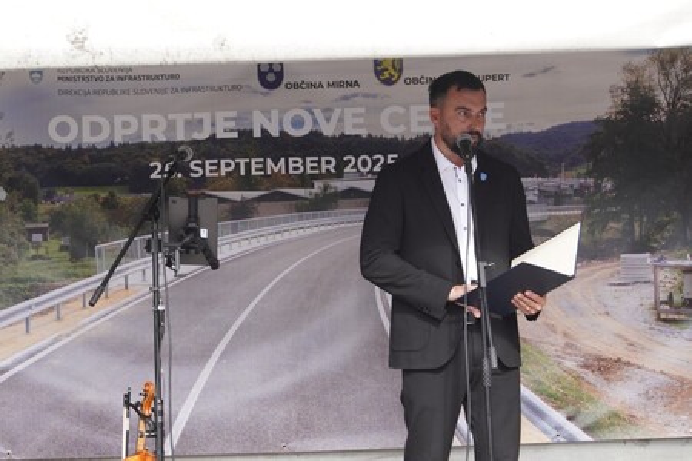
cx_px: 346
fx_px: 3287
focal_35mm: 171
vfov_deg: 8.0
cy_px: 230
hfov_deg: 12.0
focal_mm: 114
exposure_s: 1/400
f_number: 6.3
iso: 640
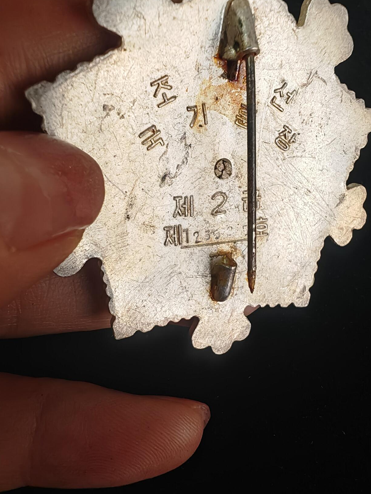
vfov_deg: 60.0
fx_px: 429
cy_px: 242
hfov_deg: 46.8
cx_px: 200
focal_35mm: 30
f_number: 2
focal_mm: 1.82
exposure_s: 1/50
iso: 400
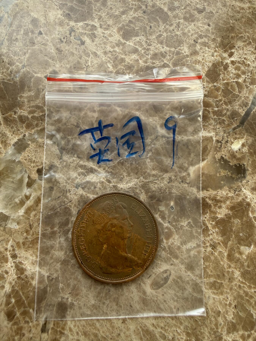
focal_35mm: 24
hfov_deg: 56.8
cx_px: 128
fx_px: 237
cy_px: 170
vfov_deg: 71.6
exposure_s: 1/206
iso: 40
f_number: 2.2
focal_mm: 2.22
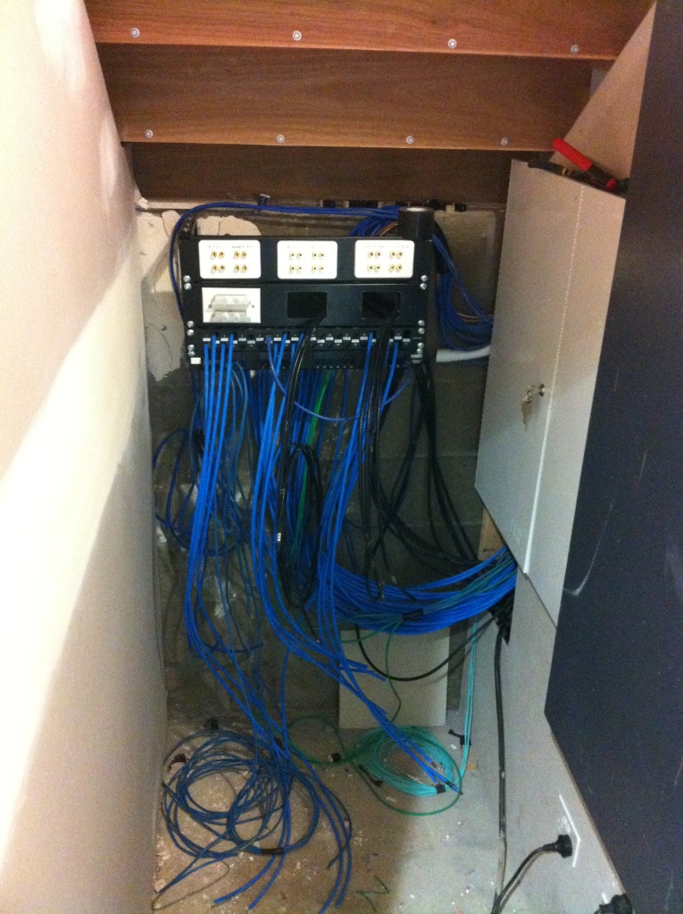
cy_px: 457
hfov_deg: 40.6
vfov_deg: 52.7
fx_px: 923
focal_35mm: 35
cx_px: 342
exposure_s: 1/15
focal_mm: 3.85
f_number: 2.8
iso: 800
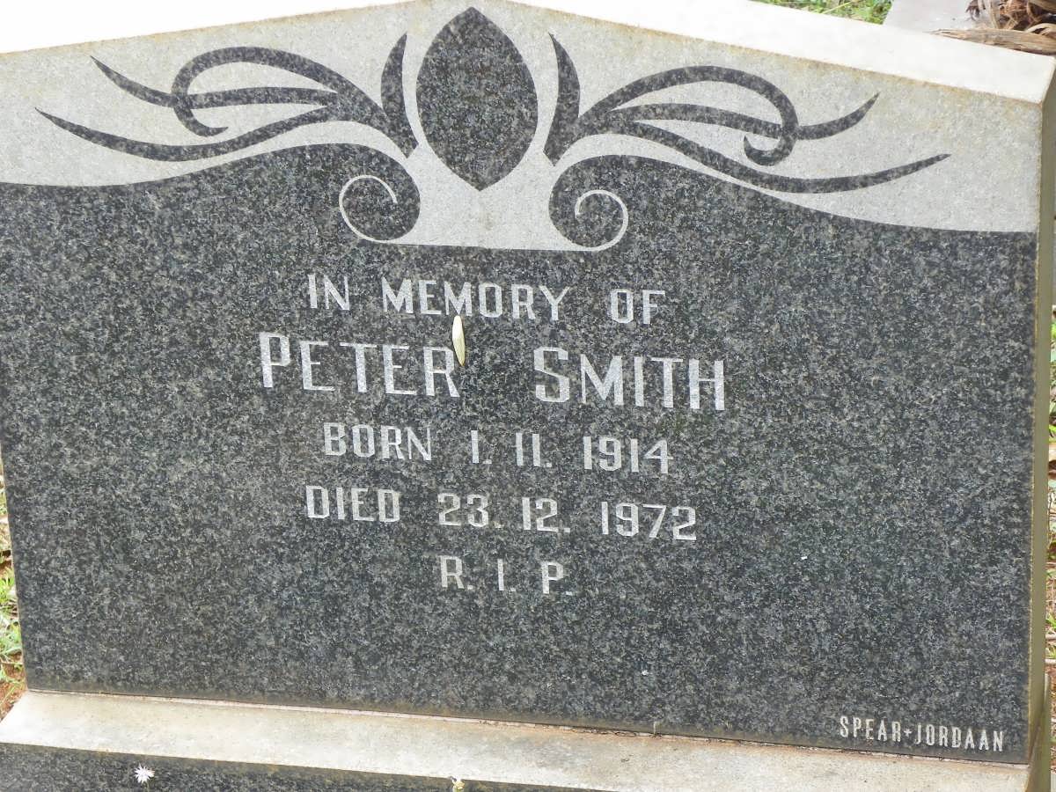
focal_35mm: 108
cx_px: 528
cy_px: 396
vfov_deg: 13.7
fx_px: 3295
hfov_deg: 18.2
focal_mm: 19.2
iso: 64
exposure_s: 1/50
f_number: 4
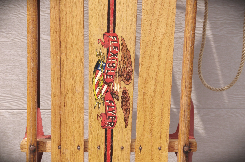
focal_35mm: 102
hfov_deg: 20.1
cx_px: 122
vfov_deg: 13.4
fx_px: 693
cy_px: 81
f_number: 7.1
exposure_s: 1/200
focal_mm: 68
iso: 100
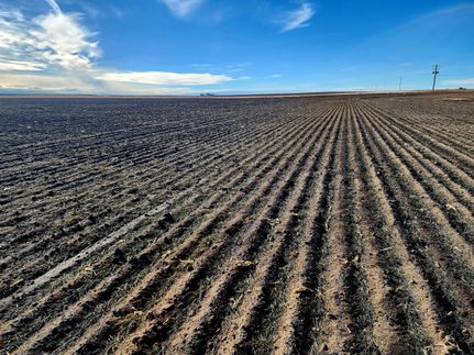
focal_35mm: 23
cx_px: 237
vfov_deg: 58.9
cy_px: 178
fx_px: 315
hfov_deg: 73.9
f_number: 1.8
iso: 12
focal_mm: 6.4
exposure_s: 1/1667
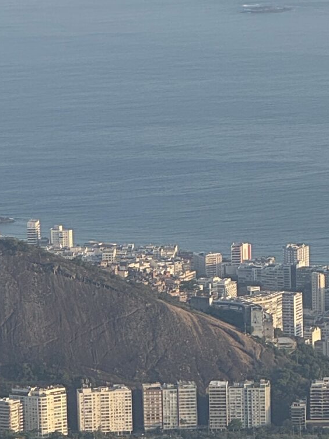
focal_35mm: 262
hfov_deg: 5.7
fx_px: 3320
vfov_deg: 7.6
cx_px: 331
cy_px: 275
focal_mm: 9
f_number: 2.8
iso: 25
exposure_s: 1/619
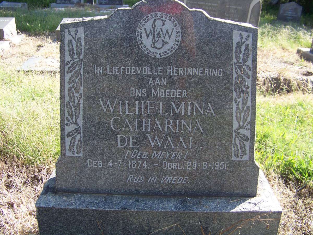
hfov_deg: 51.4
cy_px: 118
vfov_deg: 39.7
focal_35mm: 36
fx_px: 326
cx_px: 156
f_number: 2.8
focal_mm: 5.85
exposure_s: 1/250
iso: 64
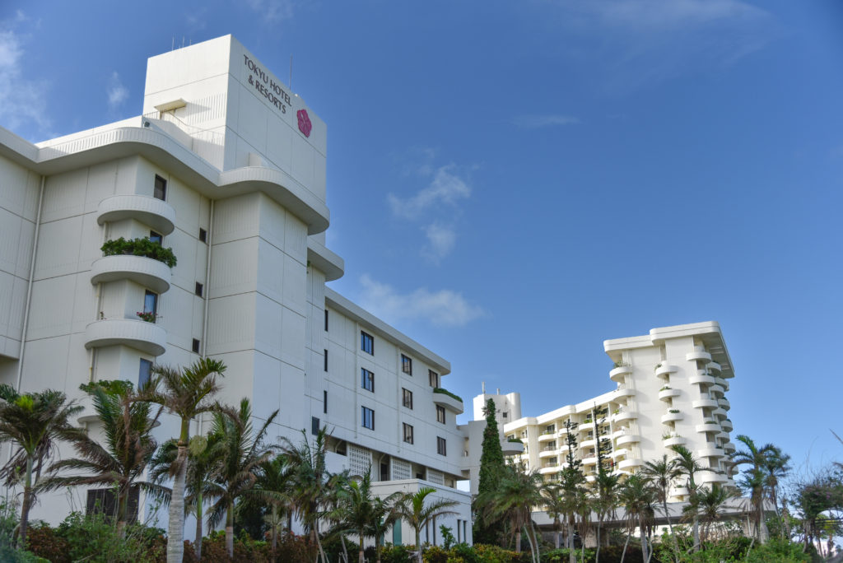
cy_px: 282
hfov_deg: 50.7
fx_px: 890
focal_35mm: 38
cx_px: 422
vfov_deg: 35.1
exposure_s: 1/2500
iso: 100
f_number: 4
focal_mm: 38
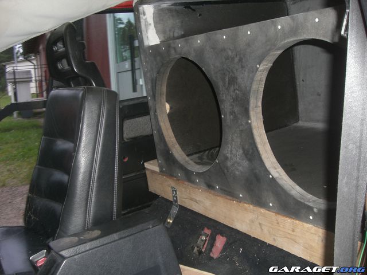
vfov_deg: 37.7
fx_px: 403
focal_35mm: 38
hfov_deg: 49.0
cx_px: 184
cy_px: 138
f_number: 2.7
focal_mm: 6.2
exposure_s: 1/60
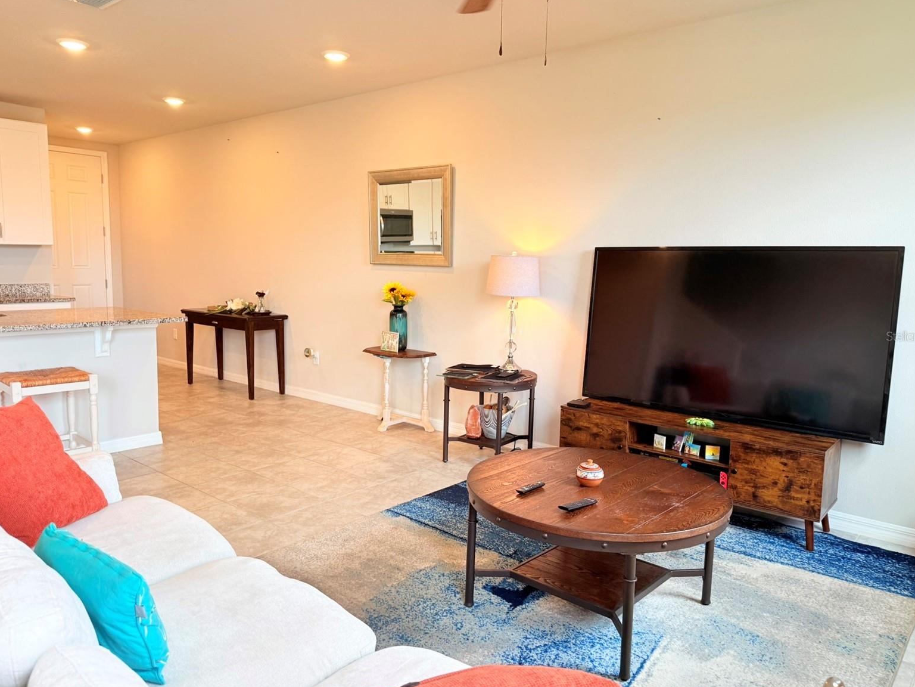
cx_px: 466
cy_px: 336
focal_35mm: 25
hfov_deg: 69.4
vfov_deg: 54.9
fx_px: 661
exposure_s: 1/120
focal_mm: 6.76
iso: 125
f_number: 1.78
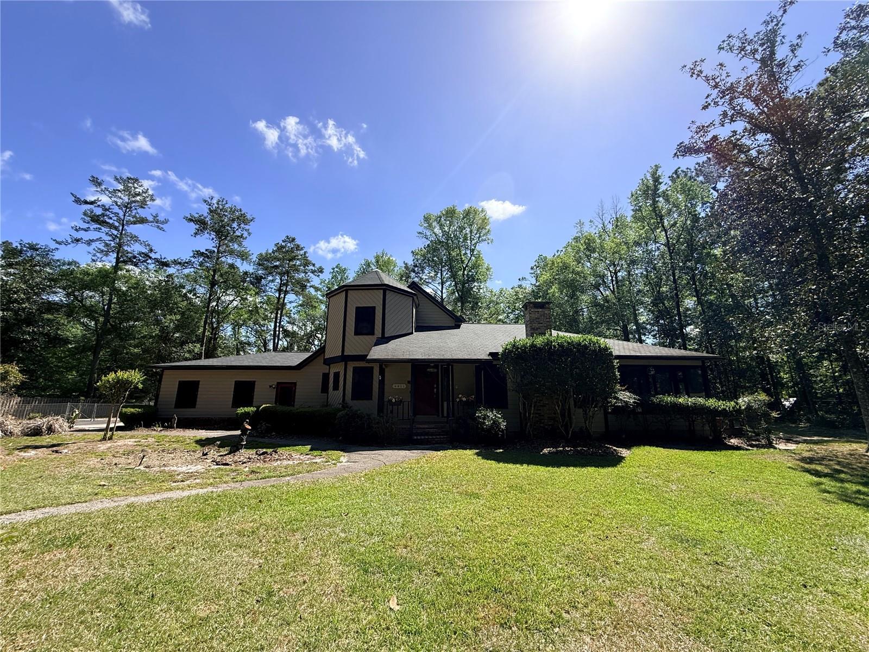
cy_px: 326
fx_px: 351
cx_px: 434
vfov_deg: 85.7
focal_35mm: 14
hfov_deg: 102.1
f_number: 2.2
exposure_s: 1/1572
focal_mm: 2.22
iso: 50
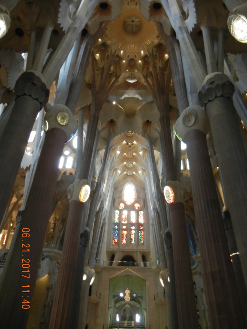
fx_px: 285
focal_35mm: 30
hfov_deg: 46.8
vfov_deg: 60.0
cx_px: 124
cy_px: 164
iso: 400
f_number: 3.5
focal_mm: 5.4
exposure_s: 1/19.4
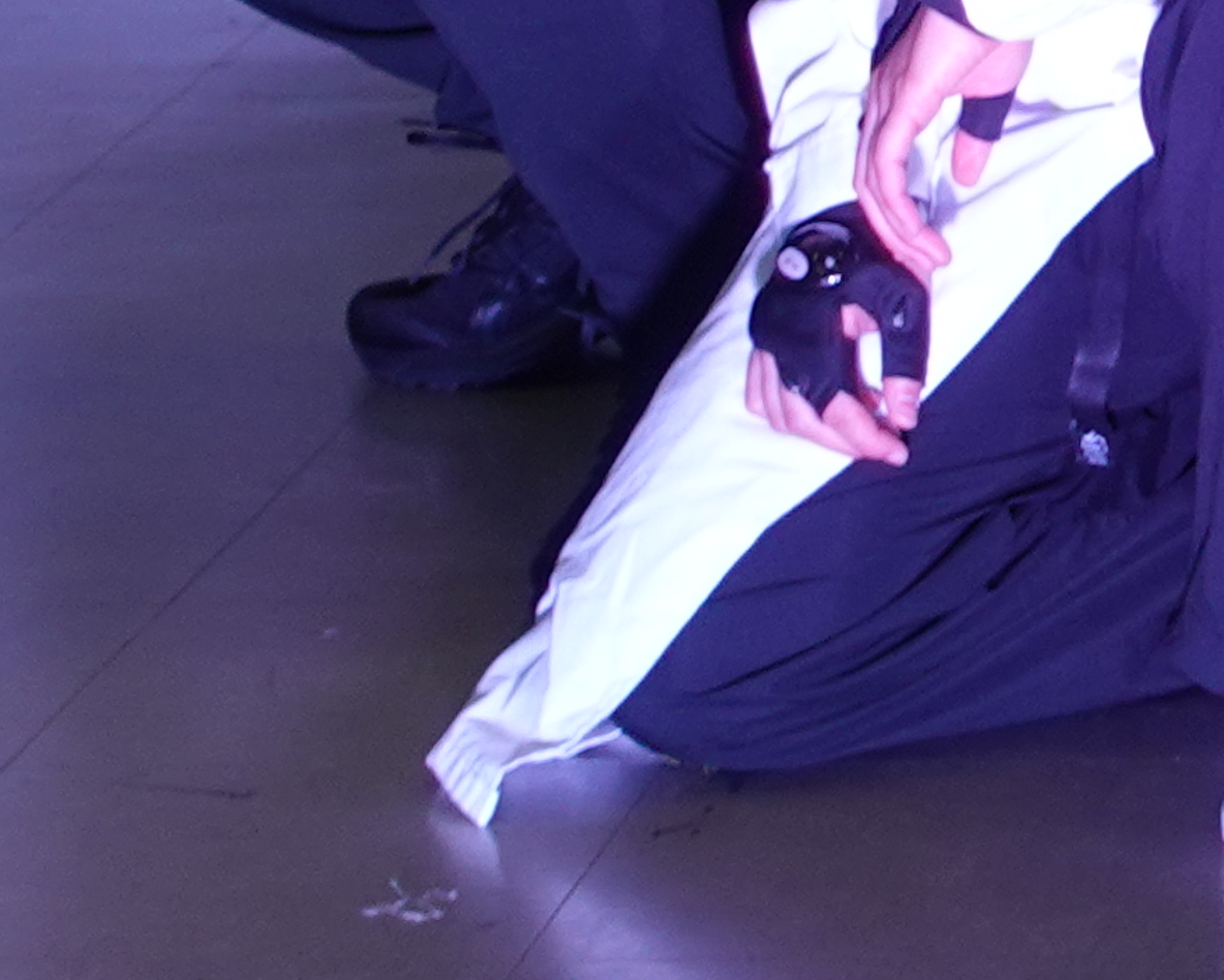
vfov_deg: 5.6
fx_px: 9748
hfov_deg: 6.9
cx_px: 2594
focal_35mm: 269
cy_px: -1094
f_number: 2.8
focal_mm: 17.37
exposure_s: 1/50
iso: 200
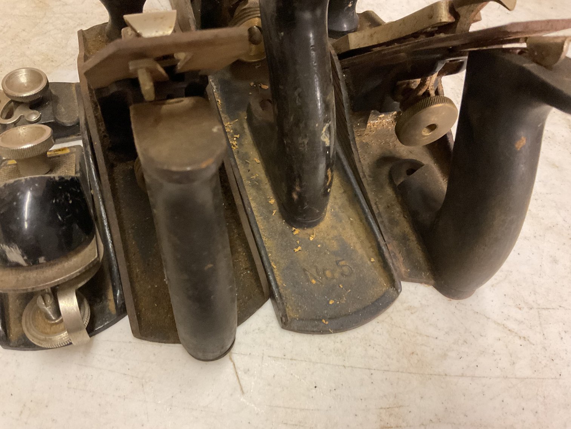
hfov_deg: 61.7
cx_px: 286
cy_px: 214
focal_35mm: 29
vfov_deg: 48.2
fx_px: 478
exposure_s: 1/30
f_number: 1.8
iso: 400
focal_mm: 3
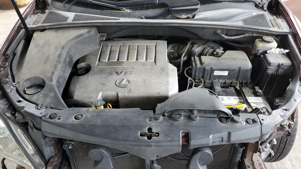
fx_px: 231
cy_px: 86
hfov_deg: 66.1
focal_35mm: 29
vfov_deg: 40.2
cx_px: 150
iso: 50
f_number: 1.5
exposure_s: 1/120
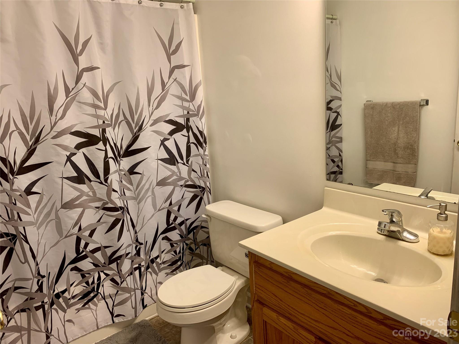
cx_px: 230
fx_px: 345
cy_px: 172
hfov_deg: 67.3
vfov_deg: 53.1
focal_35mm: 26
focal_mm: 4.25
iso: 80
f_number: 1.8
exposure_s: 1/120
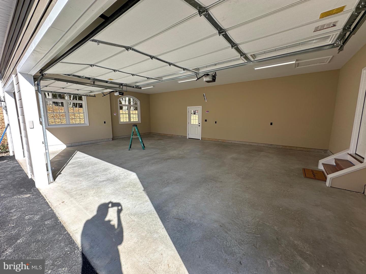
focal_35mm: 14
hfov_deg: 102.1
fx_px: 148
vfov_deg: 85.7
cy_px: 137
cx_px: 183
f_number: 2.2
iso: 40
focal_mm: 2.22
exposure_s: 1/264
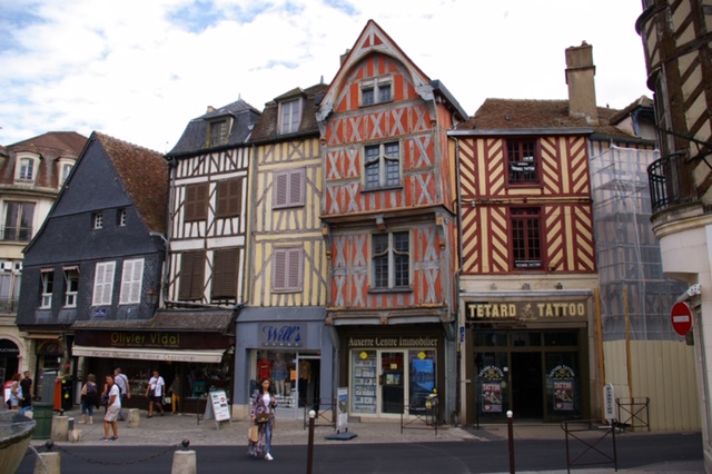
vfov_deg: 47.9
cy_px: 237
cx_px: 356
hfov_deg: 67.4
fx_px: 534
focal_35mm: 27
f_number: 9.5
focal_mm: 18
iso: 200
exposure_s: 1/180
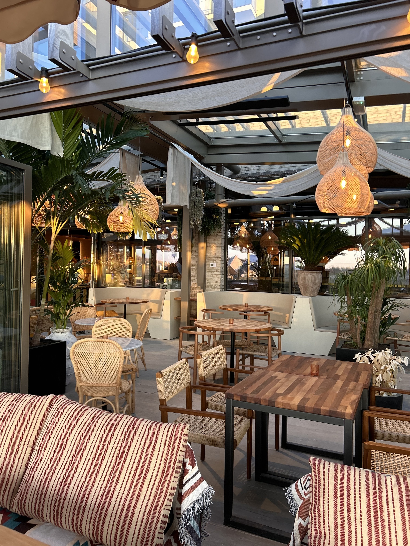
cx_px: 205
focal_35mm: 26
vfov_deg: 67.3
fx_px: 411
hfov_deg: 53.1
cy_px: 273
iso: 80
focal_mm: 5.7
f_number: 1.5
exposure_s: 1/100
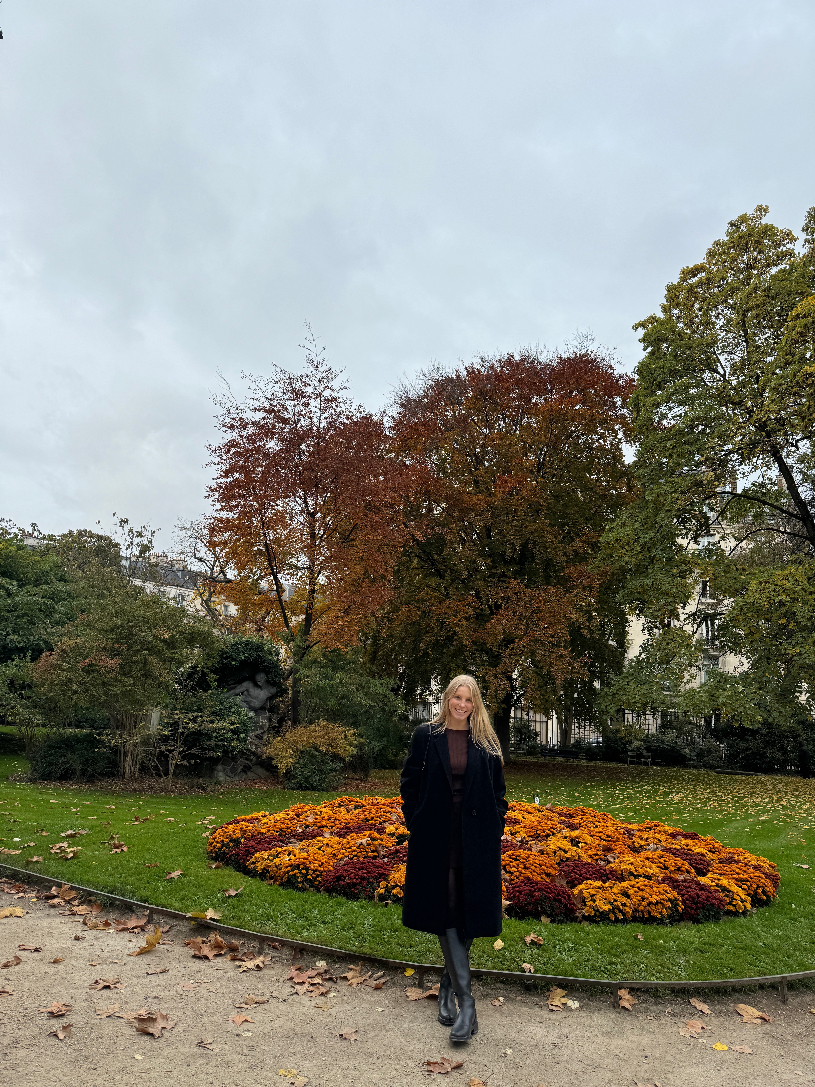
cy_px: 544
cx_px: 408
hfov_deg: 56.8
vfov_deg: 71.6
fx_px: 753
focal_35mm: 24
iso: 80
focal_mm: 6.76
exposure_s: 1/1818
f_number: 1.78
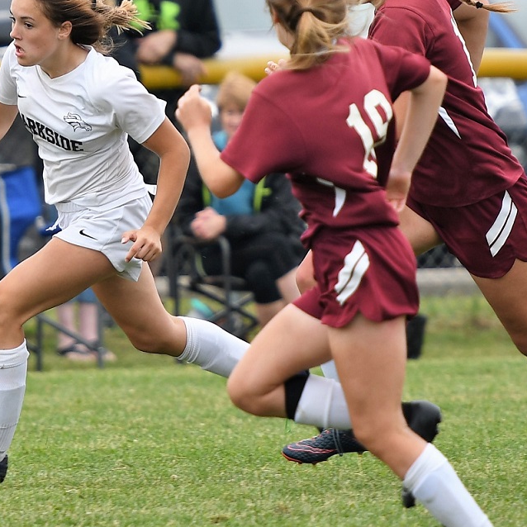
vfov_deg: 3.7
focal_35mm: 474
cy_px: 228
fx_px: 8161
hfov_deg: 3.7
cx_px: 111
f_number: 2.8
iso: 125
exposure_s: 1/1000
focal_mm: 195
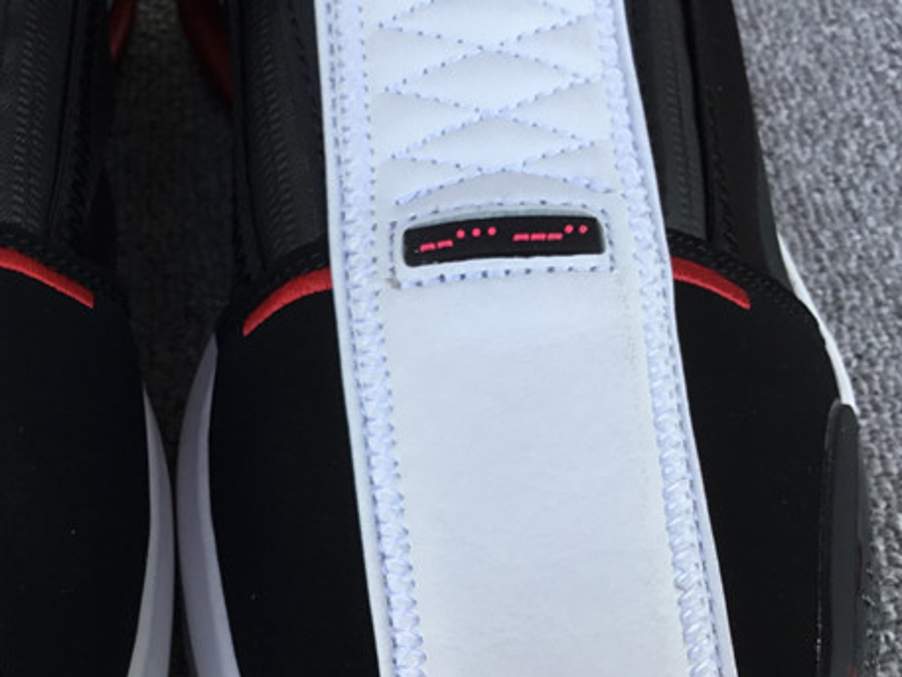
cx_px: 176
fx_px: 1590
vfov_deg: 23.9
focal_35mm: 61
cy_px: 461
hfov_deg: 30.9
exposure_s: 1/145
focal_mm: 3.3
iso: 25
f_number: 2.4
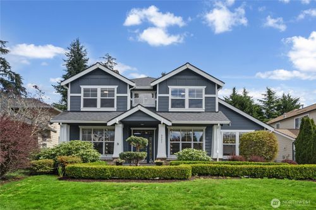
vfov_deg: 59.5
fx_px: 184
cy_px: 105
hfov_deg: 81.2
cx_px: 158
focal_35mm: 21
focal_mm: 14
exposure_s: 1/200
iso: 320
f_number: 8
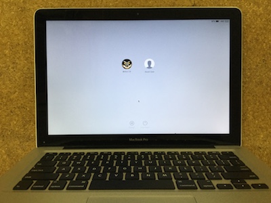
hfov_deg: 58.4
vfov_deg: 45.4
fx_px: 243
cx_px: 136
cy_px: 102
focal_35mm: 31
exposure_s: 1/30
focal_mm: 3.3
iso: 25
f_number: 2.4
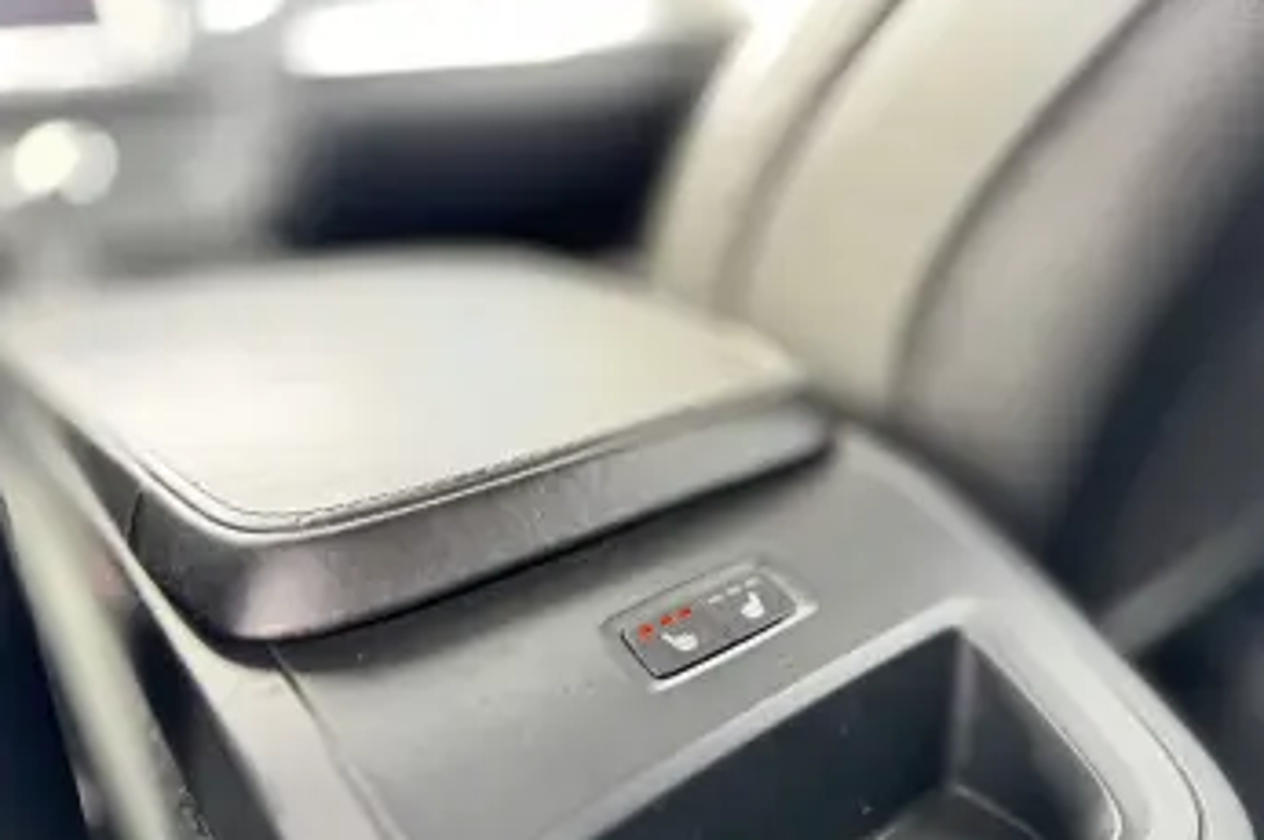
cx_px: 647
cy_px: 475
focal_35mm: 26
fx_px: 912
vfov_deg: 49.3
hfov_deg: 69.4
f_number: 1.78
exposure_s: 1/60
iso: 400
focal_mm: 6.76
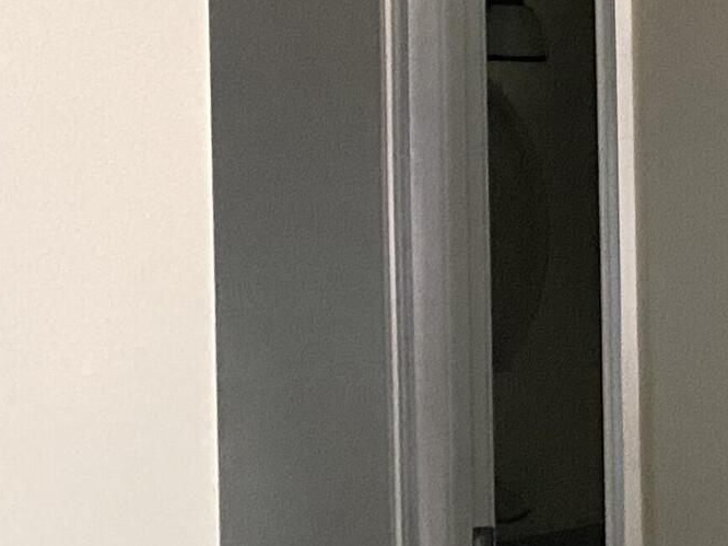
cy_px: 264
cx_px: 1586
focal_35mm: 120
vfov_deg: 12.3
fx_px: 2523
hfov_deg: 13.4
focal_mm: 4.25
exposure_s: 1/57
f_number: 1.8
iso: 500
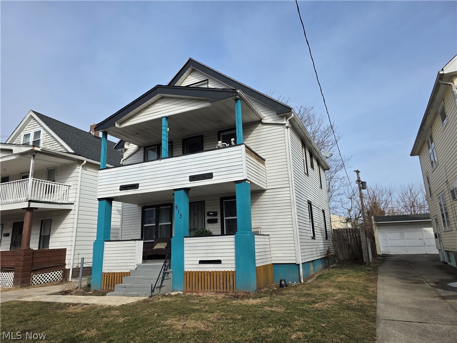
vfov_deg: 58.9
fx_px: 304
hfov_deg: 73.9
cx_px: 228
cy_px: 172
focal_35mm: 23
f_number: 1.7
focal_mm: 6.3
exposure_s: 1/6809
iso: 80
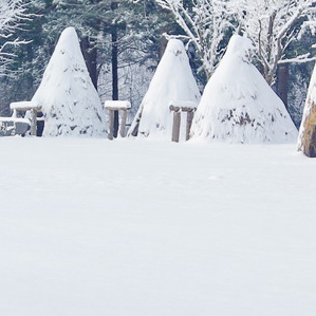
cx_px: 63
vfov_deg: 6.6
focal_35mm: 266
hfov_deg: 6.6
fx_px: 2746
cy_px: 75
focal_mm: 64.87
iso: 200
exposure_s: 1/320
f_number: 8
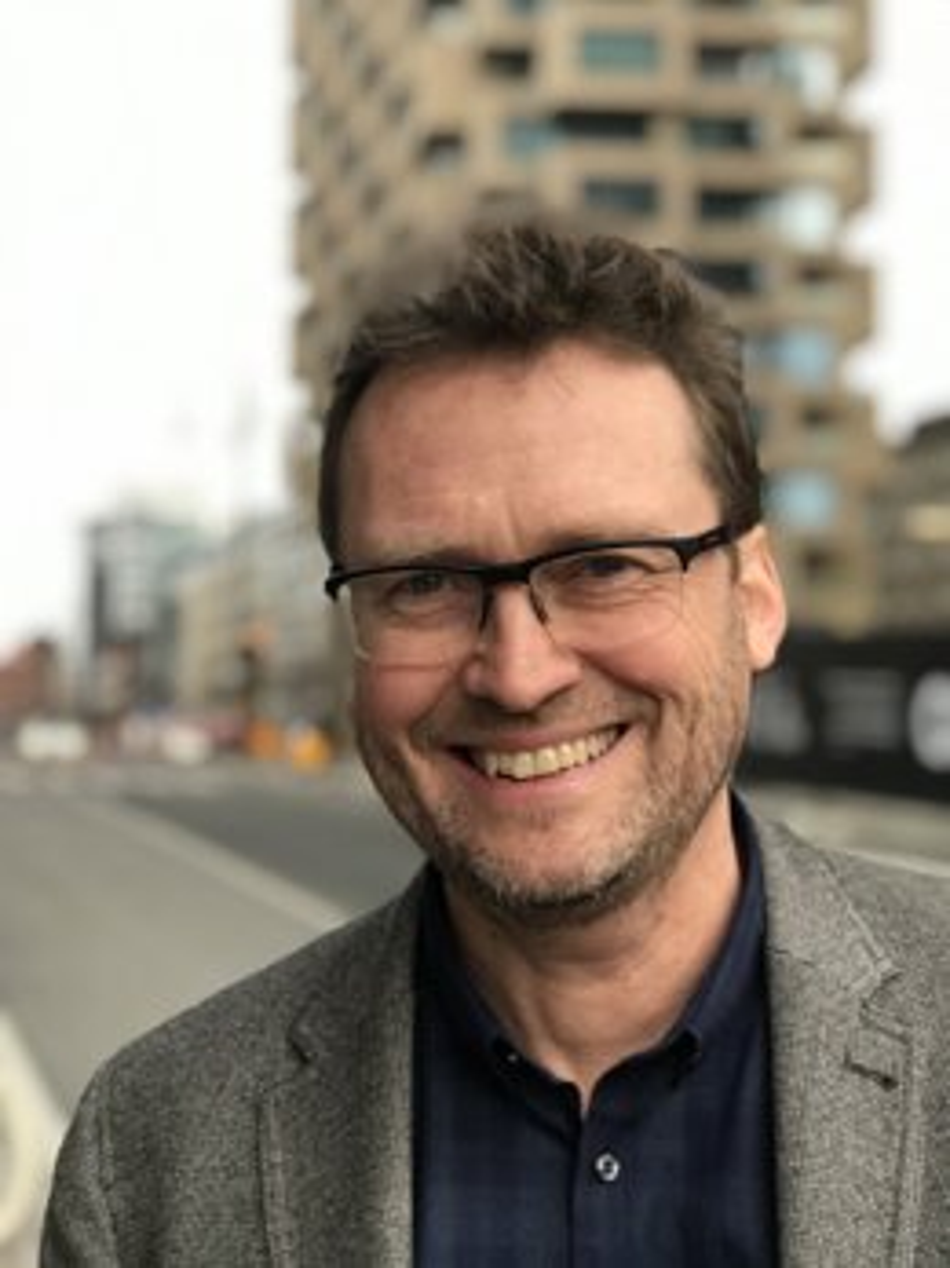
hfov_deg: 25.6
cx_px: 475
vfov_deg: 33.8
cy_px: 634
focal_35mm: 57
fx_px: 2087
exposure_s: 1/50
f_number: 2.8
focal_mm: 6.6
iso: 25
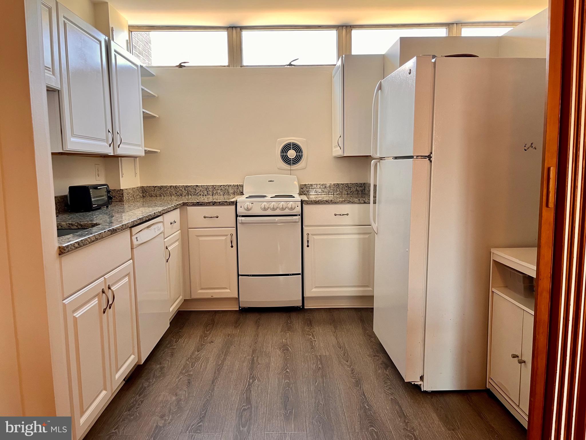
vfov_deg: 53.1
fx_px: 440
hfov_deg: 67.3
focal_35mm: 26
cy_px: 220
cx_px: 293
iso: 100
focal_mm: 5.1
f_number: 1.6
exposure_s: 1/60
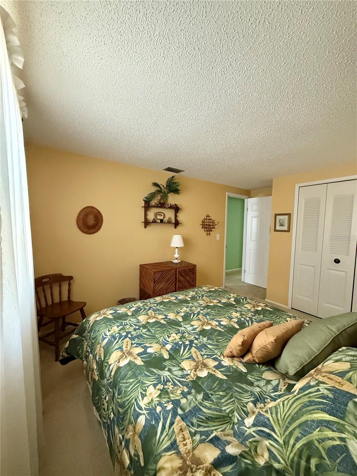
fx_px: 193
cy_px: 238
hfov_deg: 85.7
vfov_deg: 102.1
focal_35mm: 14
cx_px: 178
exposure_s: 1/60
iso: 800
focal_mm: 2.22
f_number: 2.2
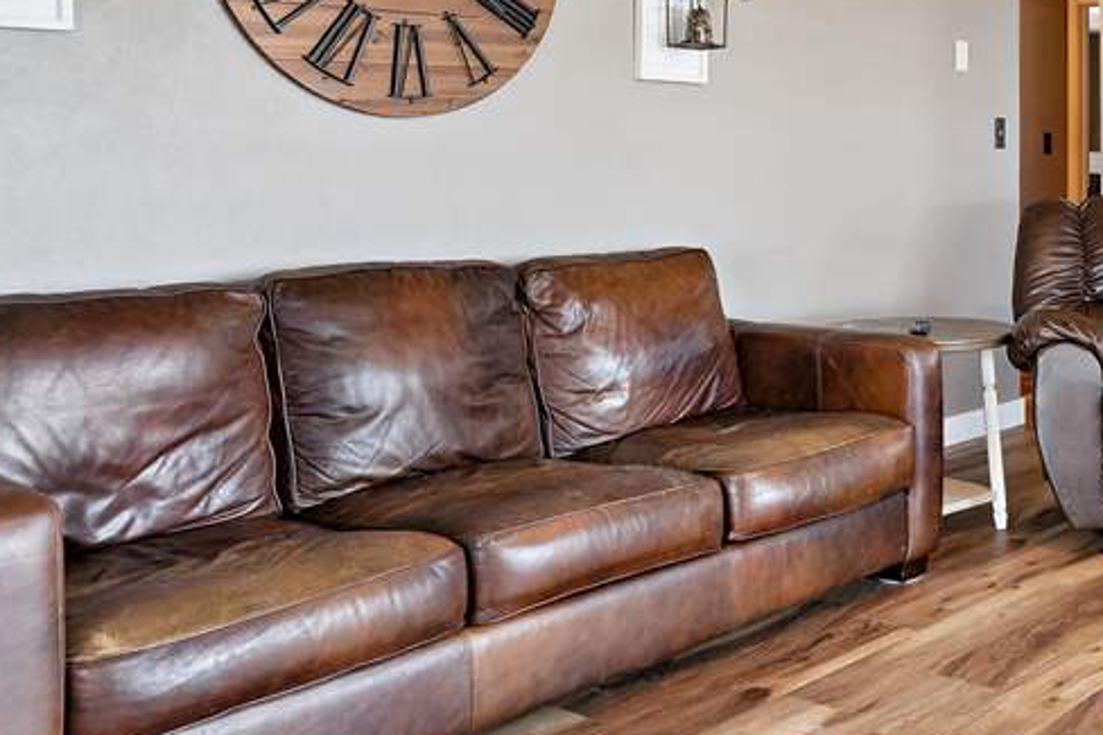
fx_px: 1286
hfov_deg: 41.4
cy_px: 175
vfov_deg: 31.3
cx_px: 1060
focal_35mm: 42
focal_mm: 16
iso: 400
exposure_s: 1/4
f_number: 8
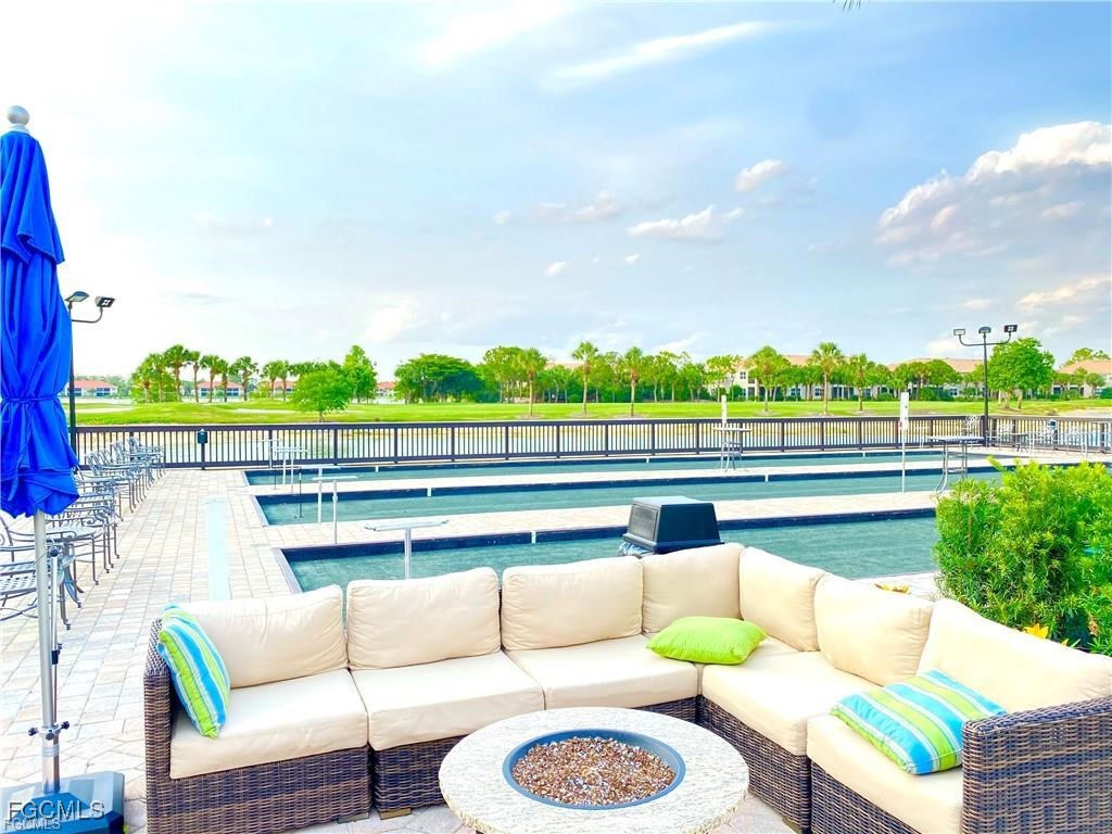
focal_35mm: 26
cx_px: 556
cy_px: 417
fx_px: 835
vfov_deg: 53.1
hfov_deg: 67.3
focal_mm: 4.25
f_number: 1.8
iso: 32
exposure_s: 1/215
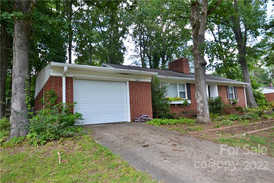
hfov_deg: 77.3
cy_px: 92
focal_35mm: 22
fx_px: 171
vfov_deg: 56.1
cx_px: 137
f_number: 5.6
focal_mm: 15
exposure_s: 1/125
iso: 200
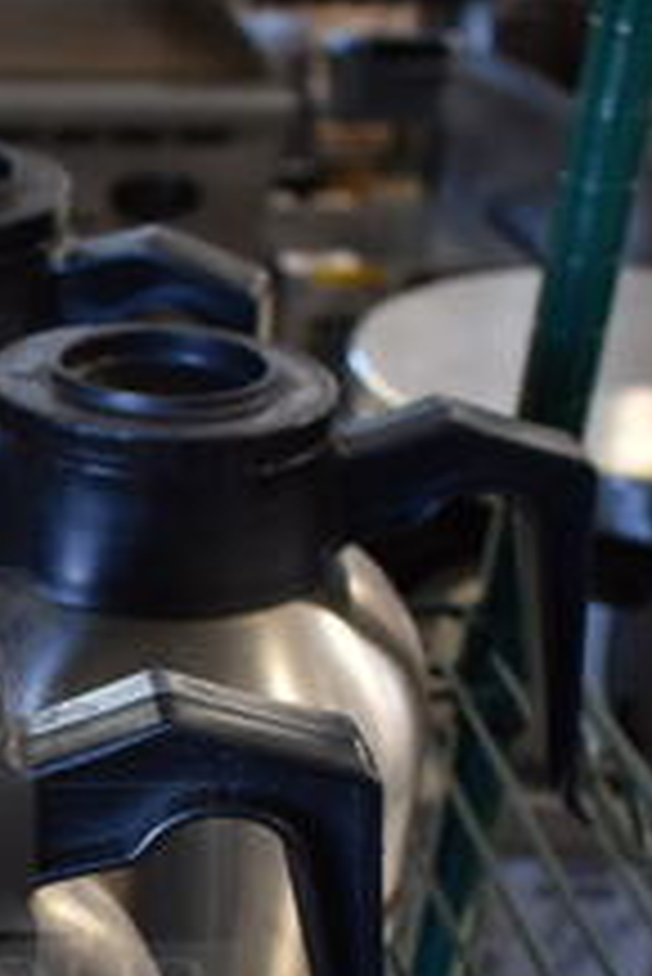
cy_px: 801
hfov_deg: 16.7
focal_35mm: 76
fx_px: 2061
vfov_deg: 26.1
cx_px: -256
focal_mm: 18
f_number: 3.5
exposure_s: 1/30
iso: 560
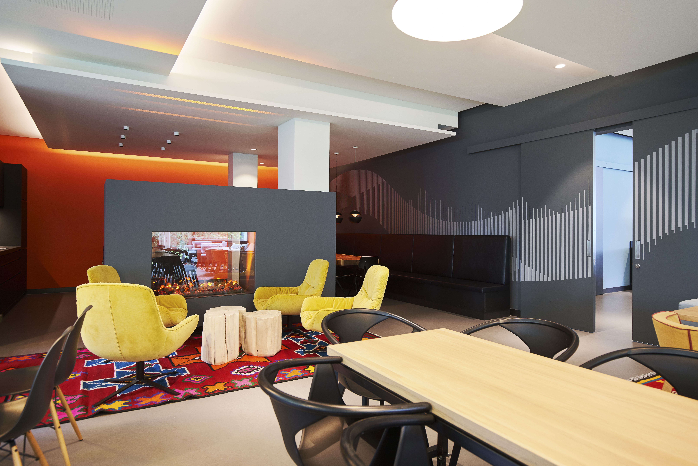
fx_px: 427
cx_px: 349
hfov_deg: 78.6
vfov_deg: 57.2
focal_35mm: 22
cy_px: 233
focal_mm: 22
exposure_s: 1/5
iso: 160
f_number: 4
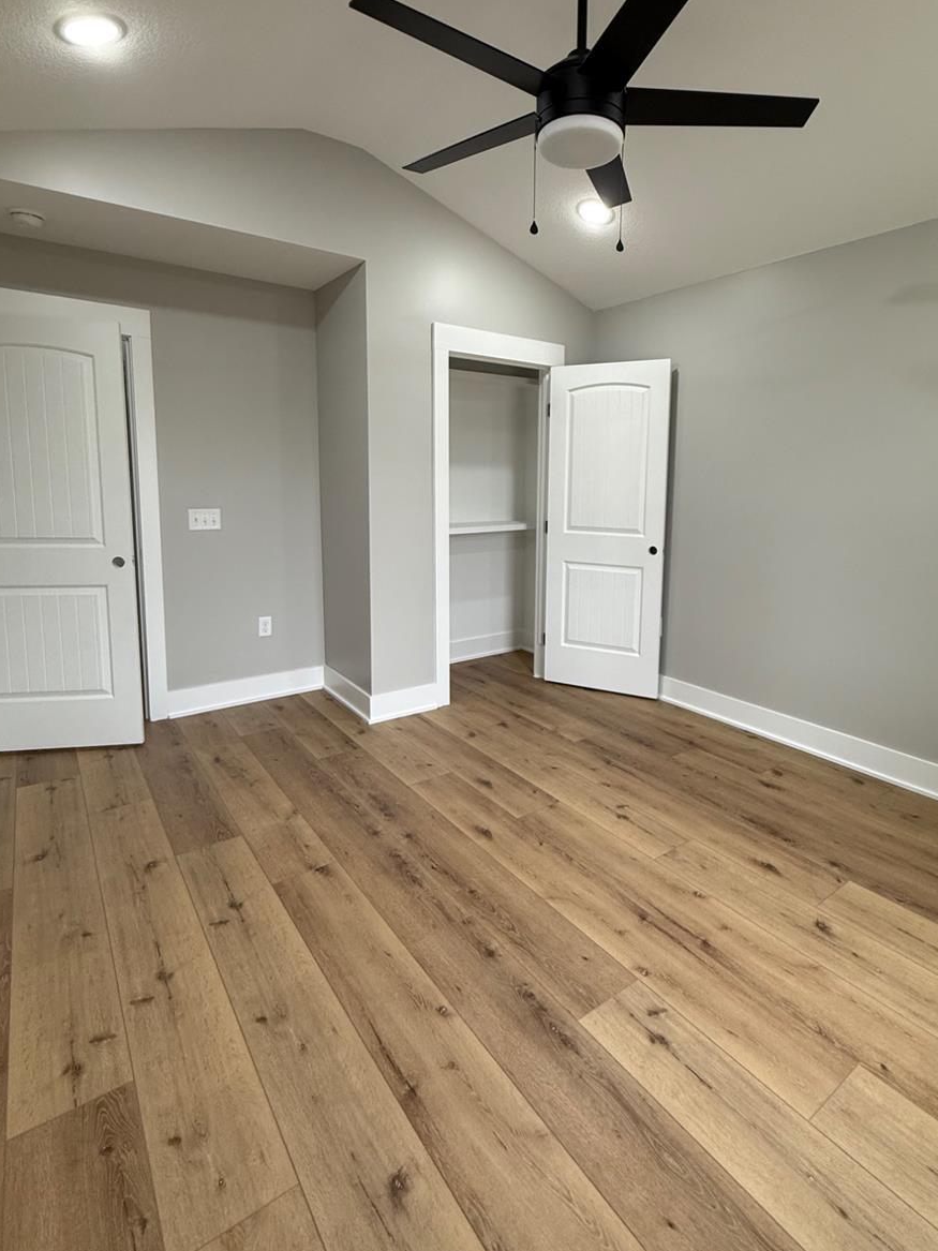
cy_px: 562
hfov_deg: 71.4
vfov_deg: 87.5
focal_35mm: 18
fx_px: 650
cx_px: 520
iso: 160
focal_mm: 2.22
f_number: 2.2
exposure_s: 1/120
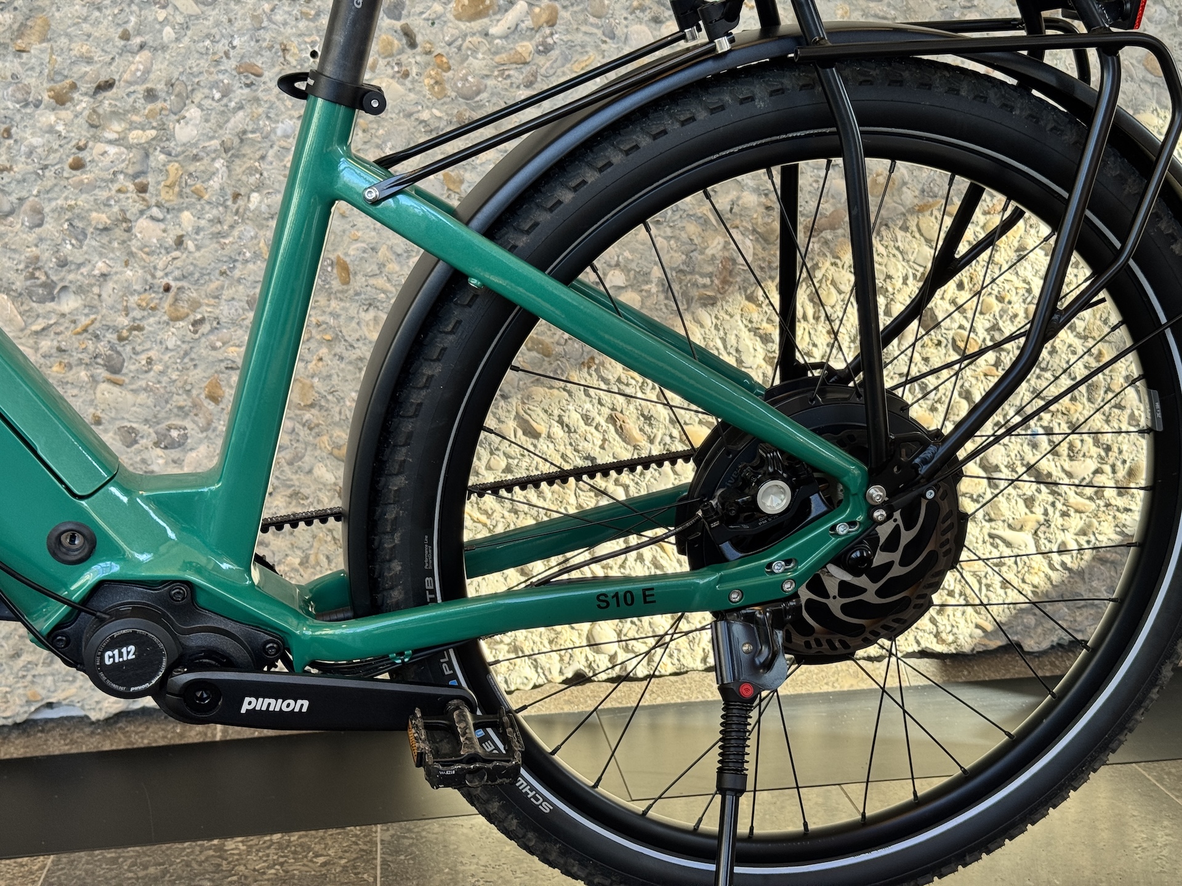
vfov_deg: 30.3
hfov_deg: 39.7
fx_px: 1639
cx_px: 591
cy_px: 443
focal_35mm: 48
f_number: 1.78
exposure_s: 1/121
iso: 64
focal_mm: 6.76
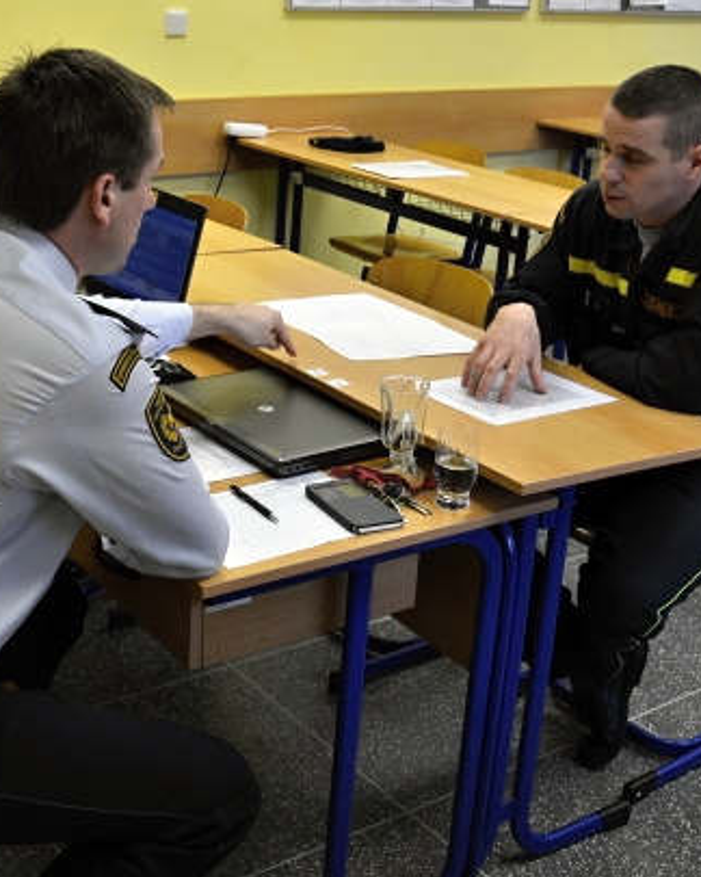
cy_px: 363
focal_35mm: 50
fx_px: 1297
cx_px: 227
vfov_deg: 37.2
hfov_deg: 30.0
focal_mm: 18
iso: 400
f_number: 4
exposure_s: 1/60
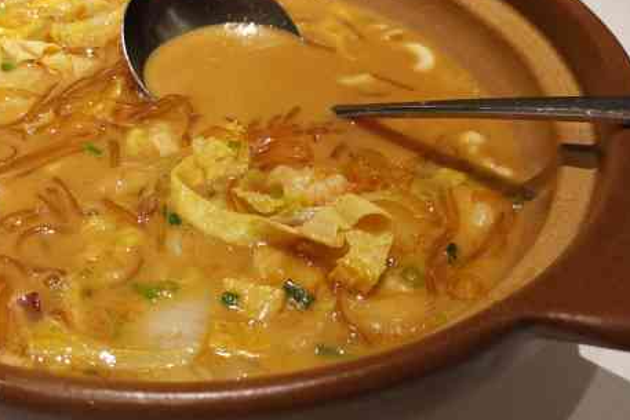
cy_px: 144
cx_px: 201
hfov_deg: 44.6
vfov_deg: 31.0
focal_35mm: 43
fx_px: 753
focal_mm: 4.75
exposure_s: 1/100
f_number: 1.8
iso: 200
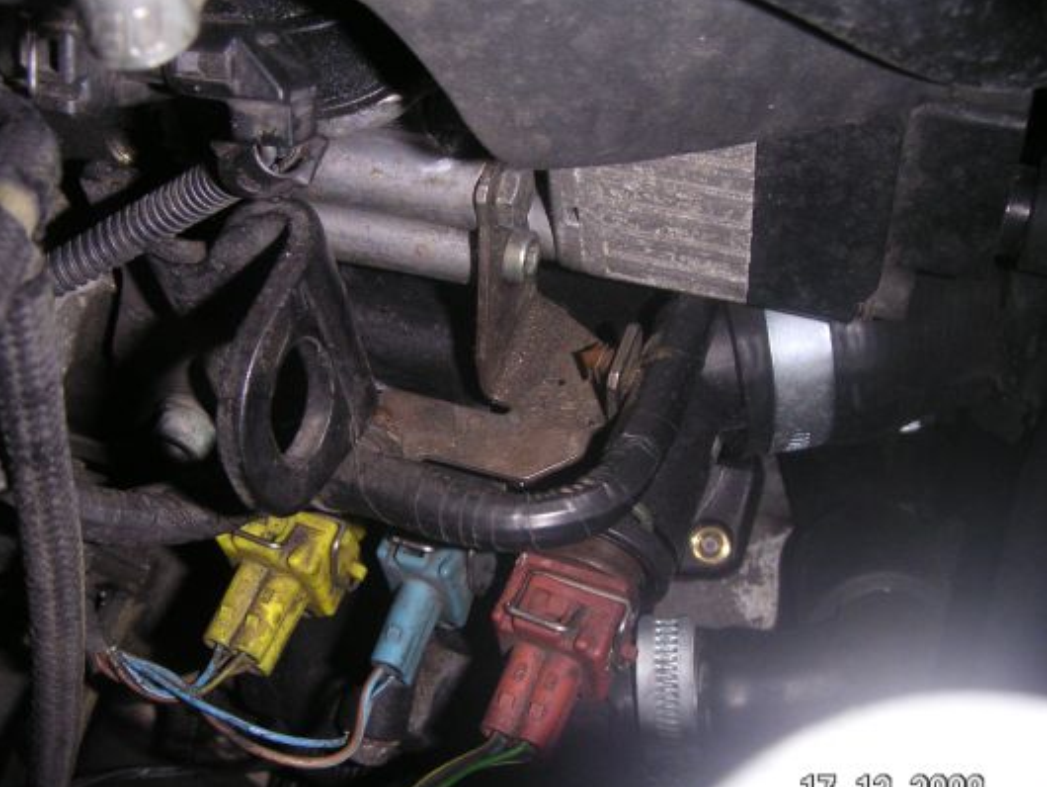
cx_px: 490
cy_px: 433
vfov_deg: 33.6
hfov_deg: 43.8
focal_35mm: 43
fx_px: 1301
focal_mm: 6
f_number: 6.7
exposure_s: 1/45
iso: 160
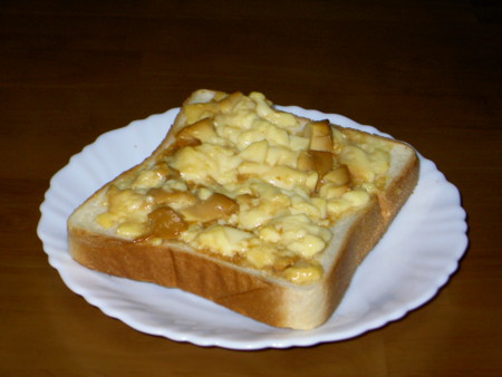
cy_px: 188
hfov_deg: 22.0
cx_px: 251
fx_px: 1291
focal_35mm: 89
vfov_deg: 16.6
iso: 200
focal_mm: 14.7
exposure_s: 1/80
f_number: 4.6
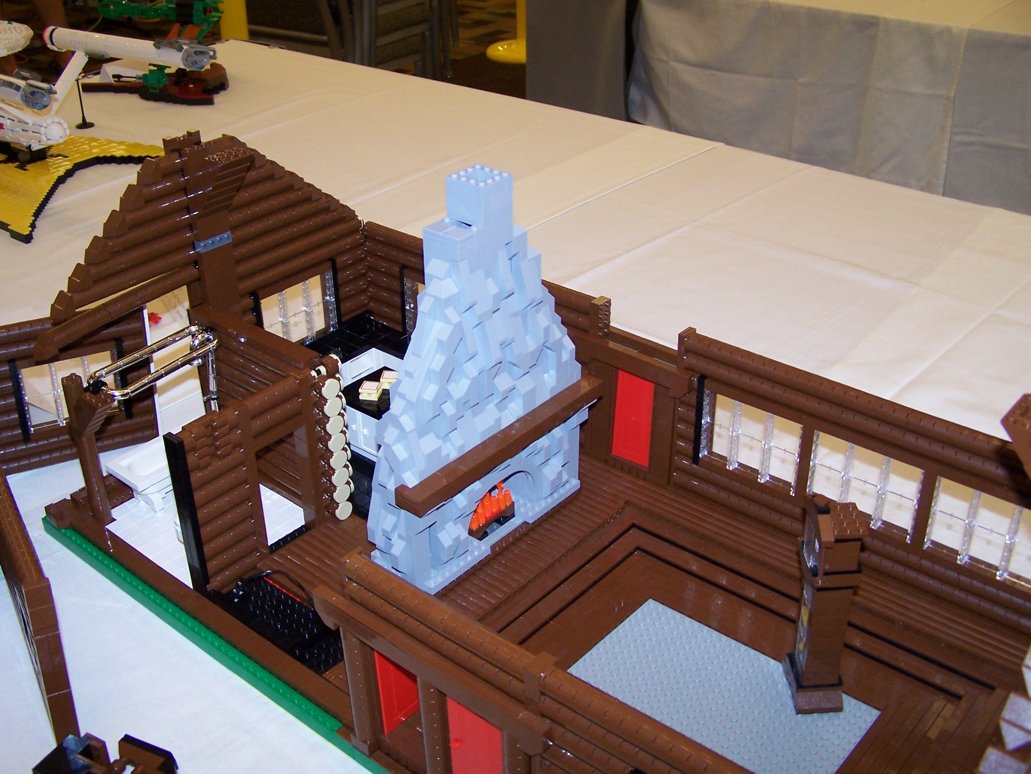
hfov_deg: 49.0
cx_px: 516
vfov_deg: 37.7
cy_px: 387
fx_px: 1132
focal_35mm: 38
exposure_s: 1/60
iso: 140
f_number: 2.8
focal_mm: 6.3
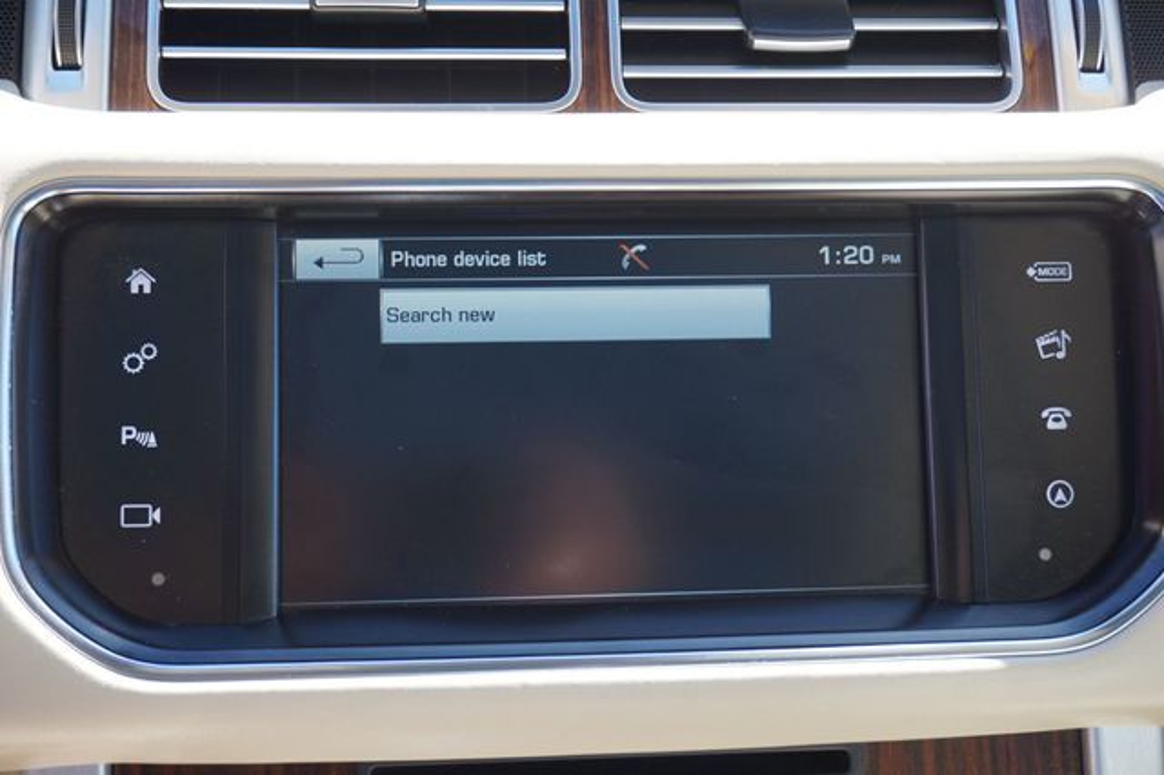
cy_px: 388
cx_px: 582
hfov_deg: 45.0
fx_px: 1406
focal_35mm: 44
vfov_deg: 30.8
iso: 100
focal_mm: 29
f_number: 5
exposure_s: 1/60
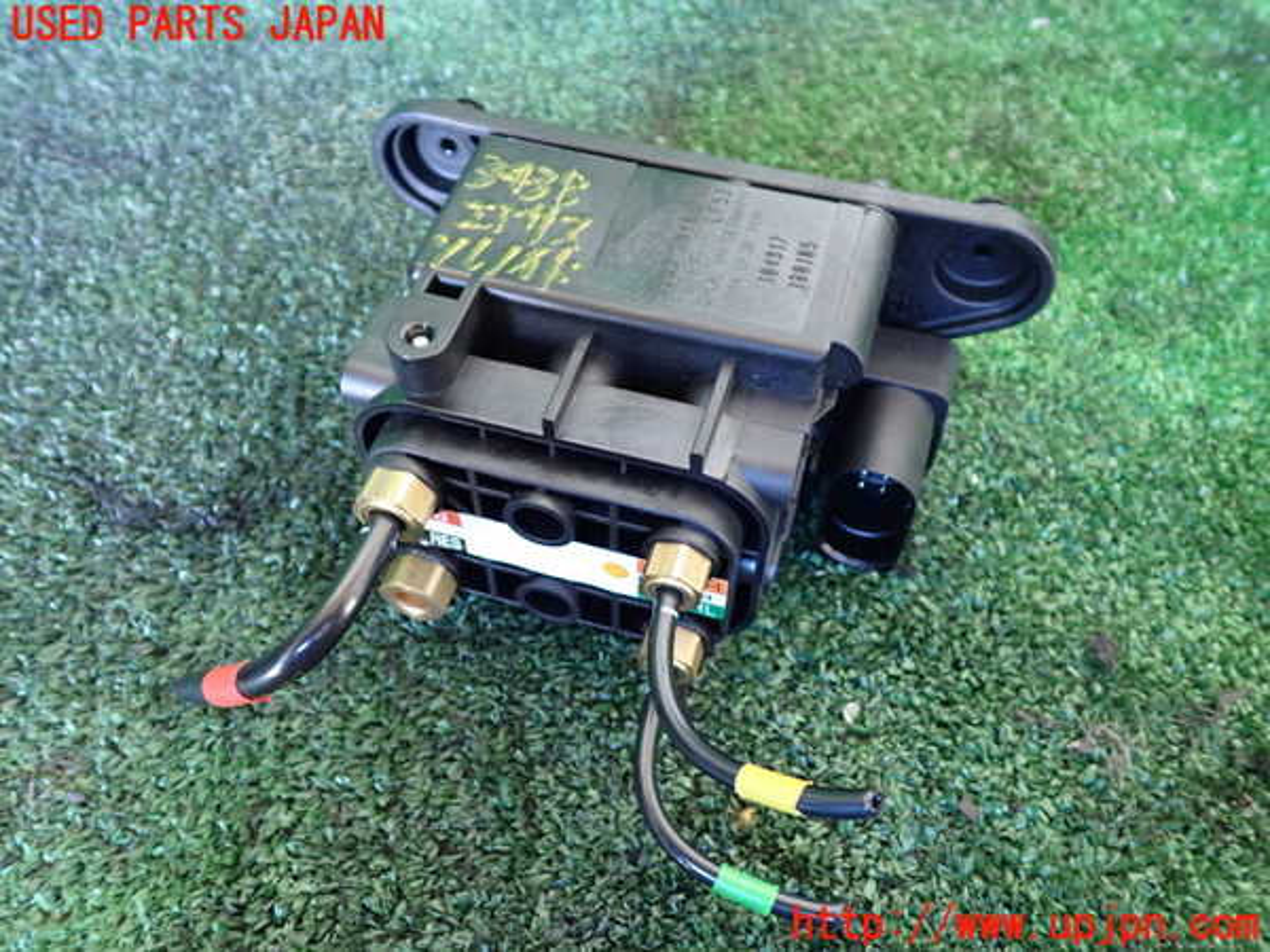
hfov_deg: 60.0
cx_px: 635
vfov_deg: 46.8
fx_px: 1101
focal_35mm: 30
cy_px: 476
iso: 800
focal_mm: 5.4
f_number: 2.3
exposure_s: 1/30
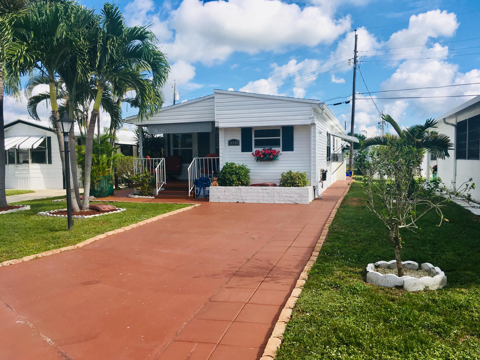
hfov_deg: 61.7
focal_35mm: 29
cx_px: 240
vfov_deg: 48.2
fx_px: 402
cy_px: 180
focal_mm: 4.15
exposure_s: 1/1832
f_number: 2.2
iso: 25
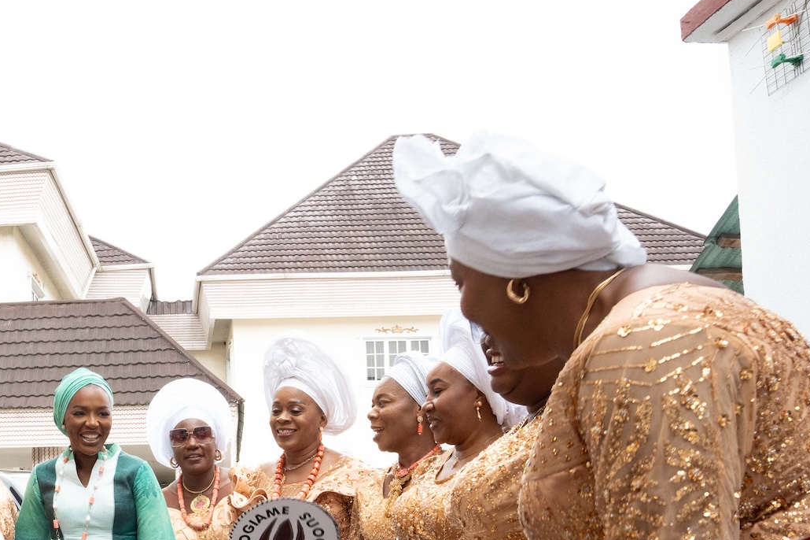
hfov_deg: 36.8
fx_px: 1102
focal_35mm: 49
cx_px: 28
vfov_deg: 26.7
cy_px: 477
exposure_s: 1/160
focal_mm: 24
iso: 2000
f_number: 14
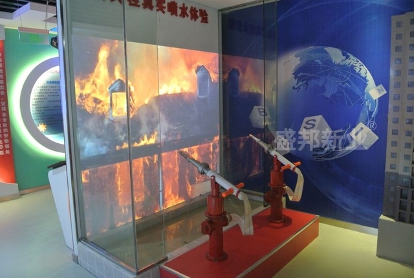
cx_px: 207
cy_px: 139
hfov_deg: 67.3
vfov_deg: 48.1
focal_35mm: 27
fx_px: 311
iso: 720
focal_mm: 10
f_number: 3.5
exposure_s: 1/30
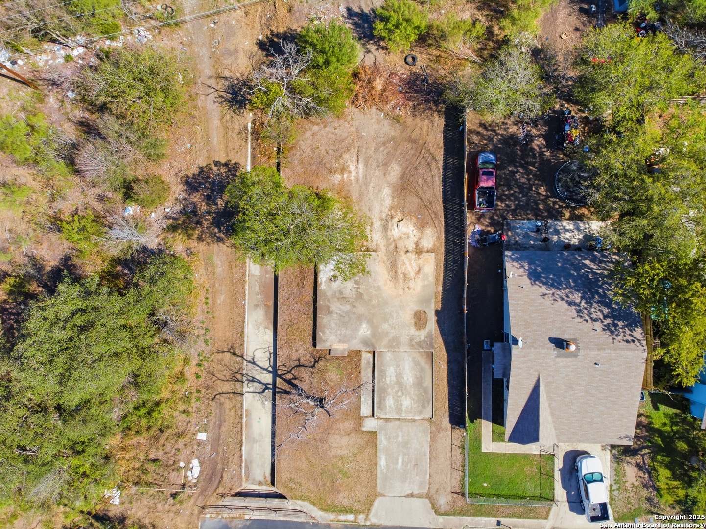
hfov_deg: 71.6
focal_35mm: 24
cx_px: 353
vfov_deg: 56.8
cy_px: 264
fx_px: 489
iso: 111
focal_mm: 4.5
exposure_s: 1/1160
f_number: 2.8
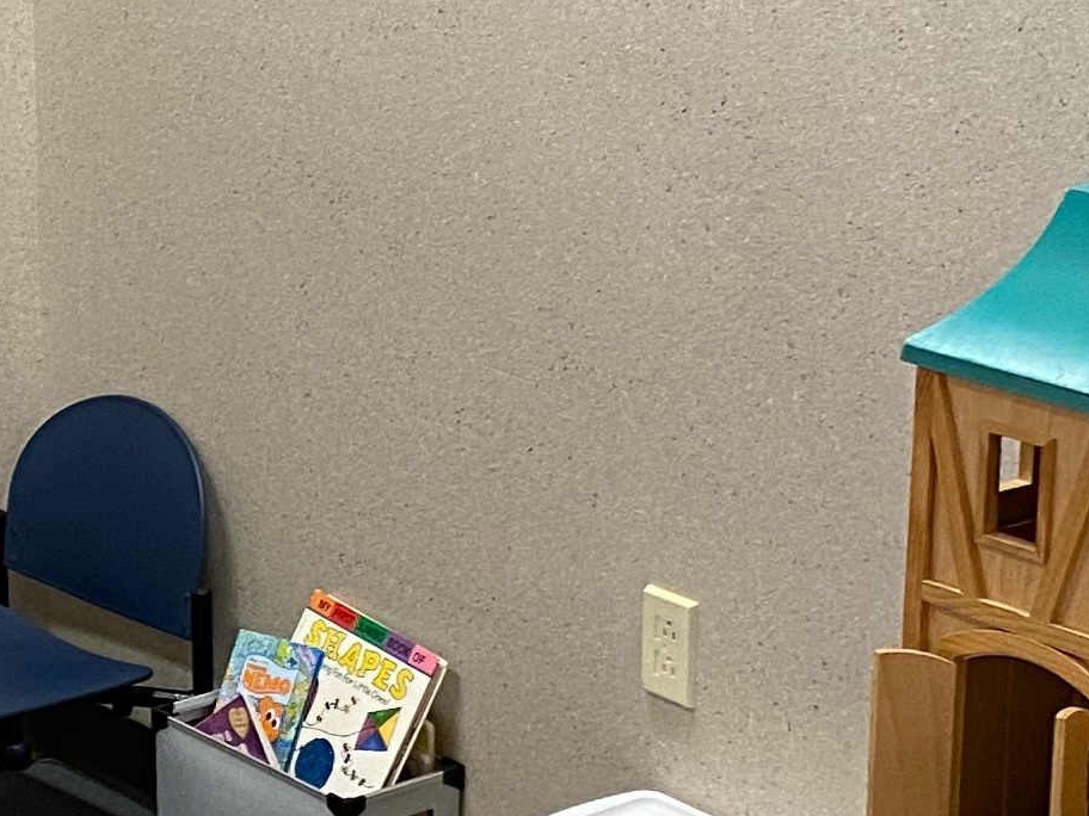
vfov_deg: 12.9
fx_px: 3618
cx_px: -205
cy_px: 350
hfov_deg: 16.4
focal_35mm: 115
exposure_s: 1/60
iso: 100
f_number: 1.8
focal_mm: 4.25
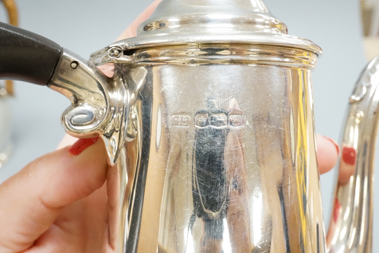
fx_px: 474
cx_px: 190
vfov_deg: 29.9
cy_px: 126
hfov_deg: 43.6
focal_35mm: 45
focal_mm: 30
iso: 6400
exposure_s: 1/50
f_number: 22
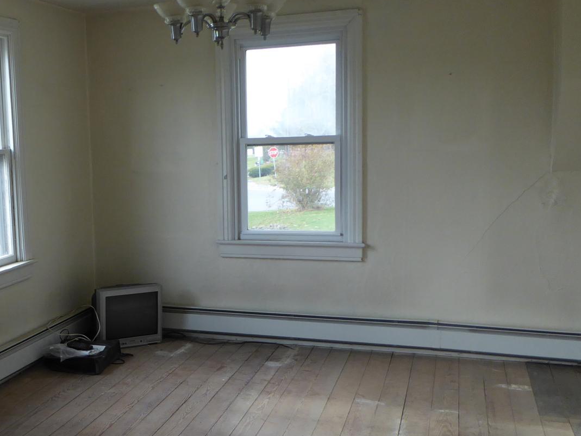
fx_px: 772
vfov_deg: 31.5
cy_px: 248
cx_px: 87
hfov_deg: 39.1
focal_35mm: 46
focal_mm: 4.3
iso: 160
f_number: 3.3
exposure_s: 1/60
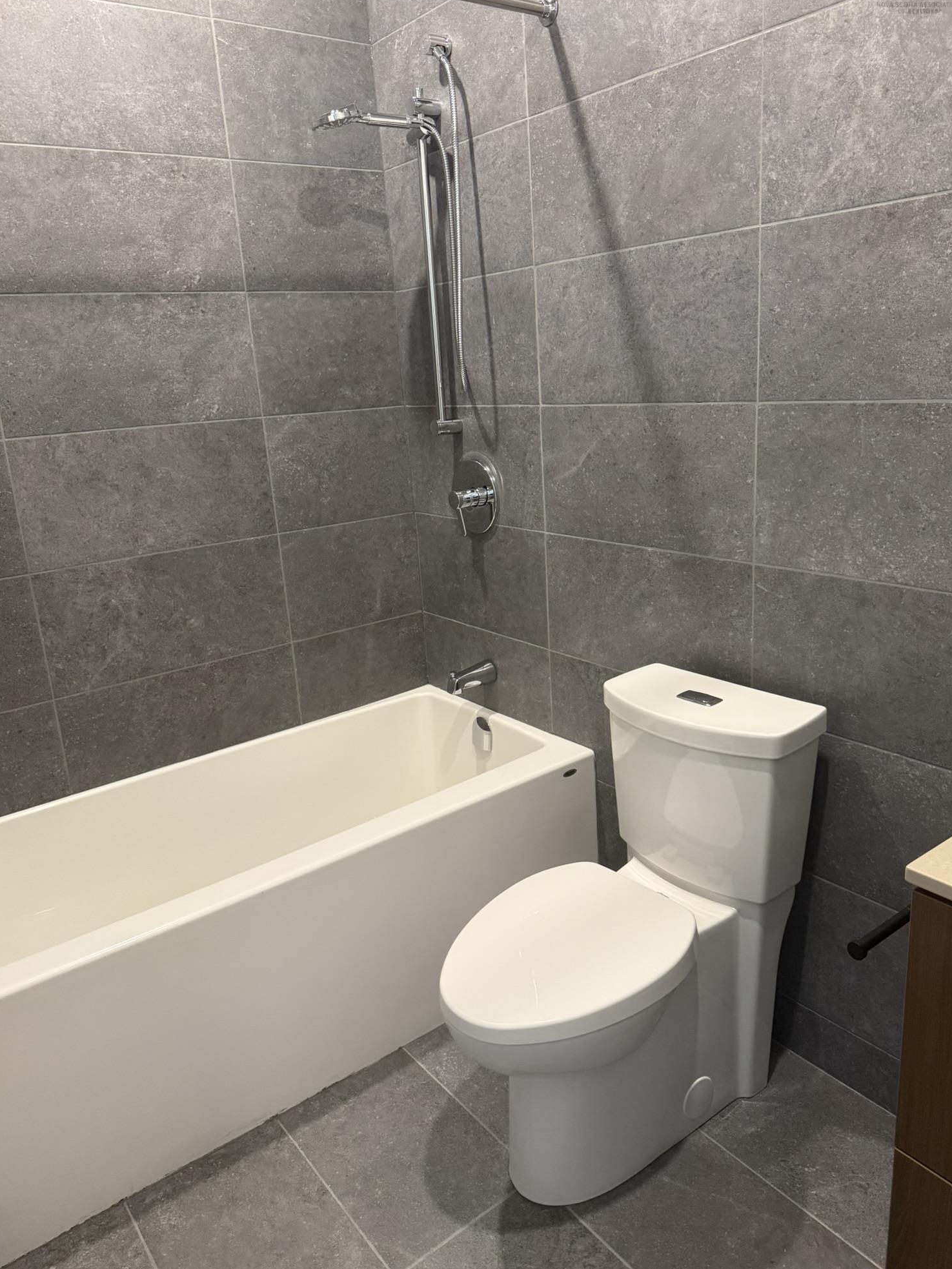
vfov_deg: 69.4
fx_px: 917
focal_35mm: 25
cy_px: 611
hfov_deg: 54.9
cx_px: 483
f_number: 1.78
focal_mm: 6.76
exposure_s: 1/60
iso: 320
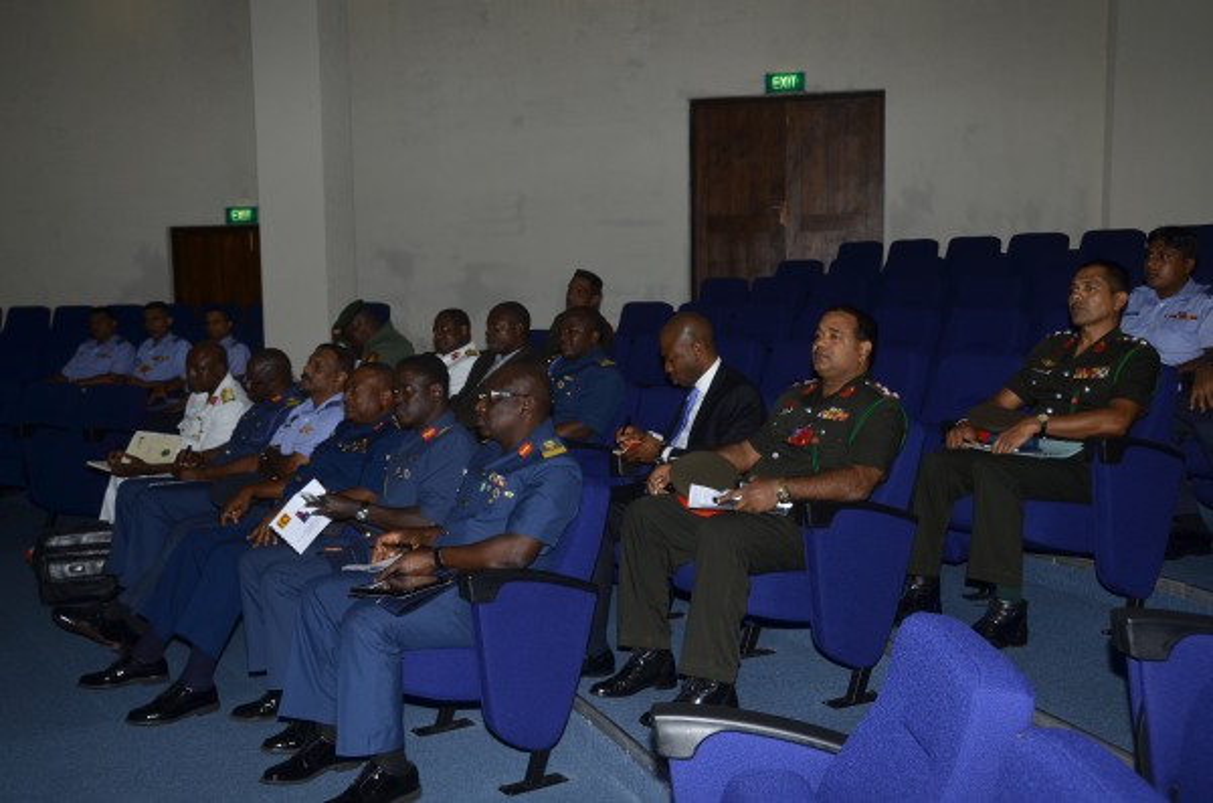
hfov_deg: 49.7
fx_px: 1311
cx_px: 606
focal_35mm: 39
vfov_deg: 34.0
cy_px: 402
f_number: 5
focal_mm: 26
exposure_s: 1/125
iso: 200
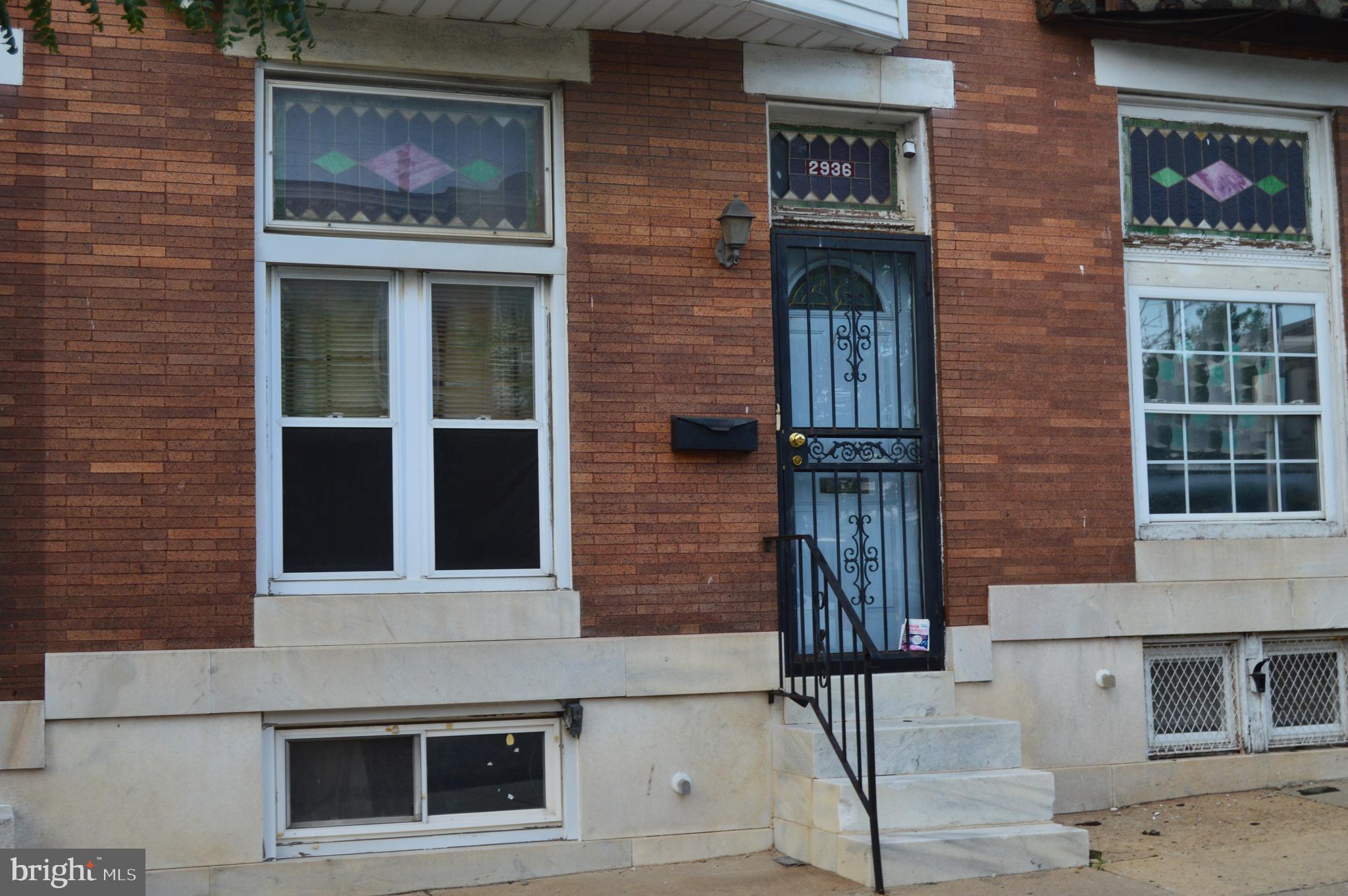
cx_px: 674
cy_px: 448
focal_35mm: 48
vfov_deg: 28.0
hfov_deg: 41.2
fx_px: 1795
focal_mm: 32
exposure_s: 1/80
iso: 400
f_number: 8
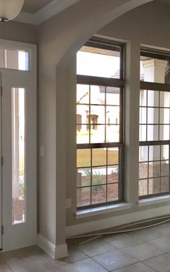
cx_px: 120
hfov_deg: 30.2
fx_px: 311
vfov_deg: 47.2
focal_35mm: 42
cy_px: 134
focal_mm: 4.15
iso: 25
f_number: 2.2
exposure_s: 1/40
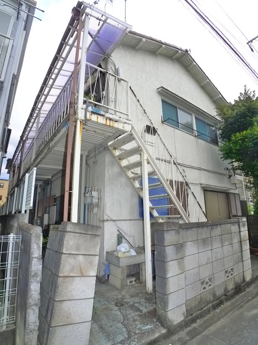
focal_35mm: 24
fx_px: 239
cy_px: 172
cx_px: 129
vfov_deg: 71.6
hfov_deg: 56.8
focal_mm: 5.1
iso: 400
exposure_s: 1/640
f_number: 4
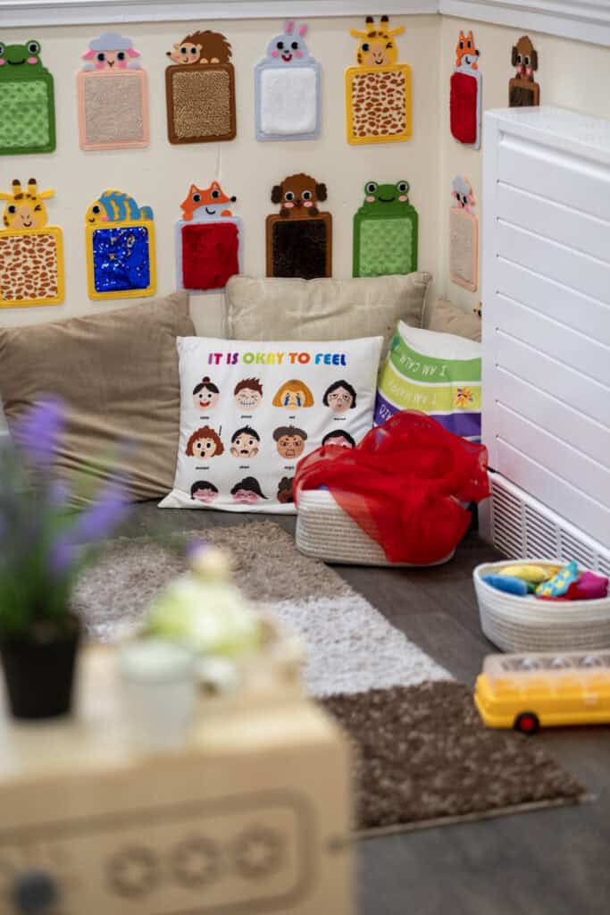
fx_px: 2134
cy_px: 458
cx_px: 305
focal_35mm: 84
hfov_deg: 16.3
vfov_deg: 24.2
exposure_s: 1/100
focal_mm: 56
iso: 125
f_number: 1.6
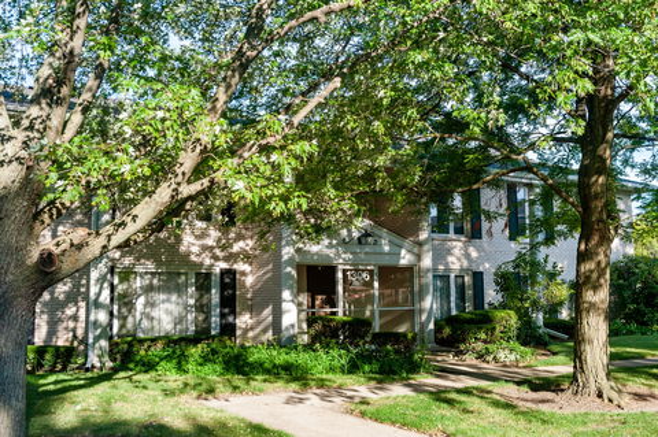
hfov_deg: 48.5
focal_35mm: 40
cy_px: 218
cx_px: 329
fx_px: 730
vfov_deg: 33.3
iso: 200
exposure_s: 1/125
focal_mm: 40
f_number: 8
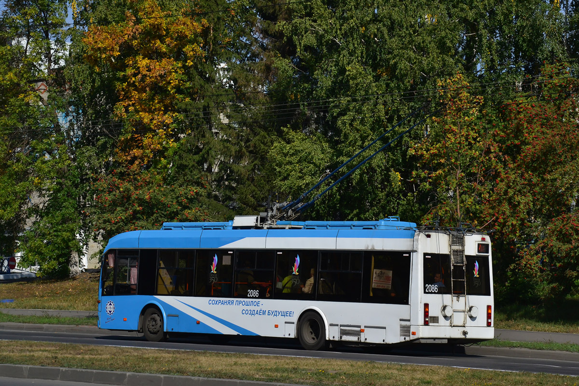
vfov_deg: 14.7
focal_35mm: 93
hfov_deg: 21.9
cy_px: 193
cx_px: 290
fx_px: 1496
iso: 200
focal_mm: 62
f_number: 8
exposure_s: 1/1000
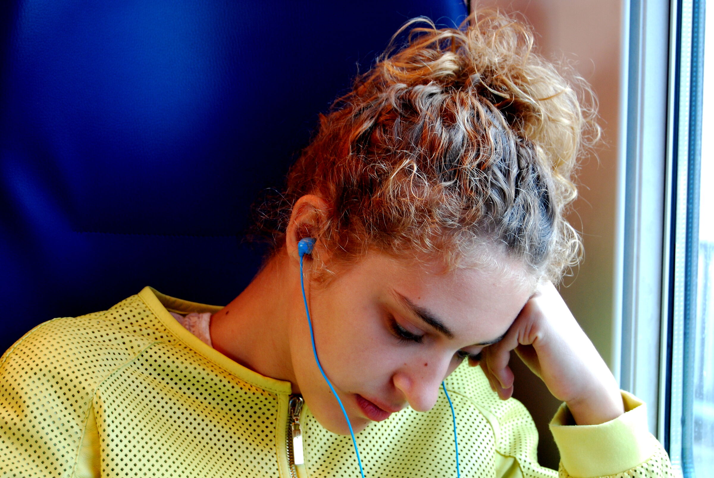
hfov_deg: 28.0
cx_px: 357
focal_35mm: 72
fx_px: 1430
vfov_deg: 19.0
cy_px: 239
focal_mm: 48
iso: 400
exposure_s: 1/20
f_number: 5.6
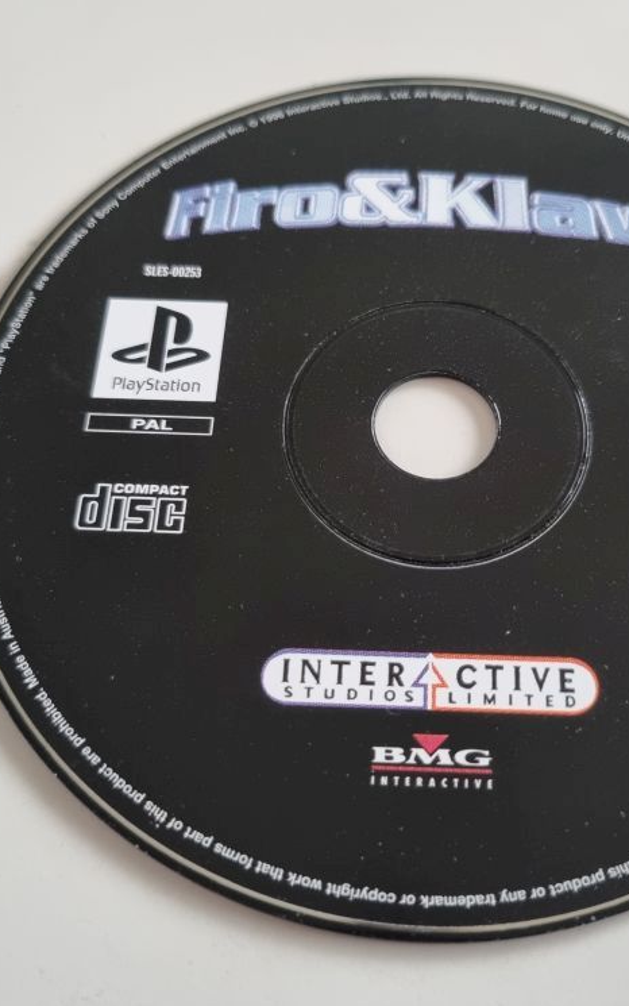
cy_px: 502
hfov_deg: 34.3
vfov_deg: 52.7
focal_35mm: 37
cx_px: 395
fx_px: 1014
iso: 640
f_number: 1.8
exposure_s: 1/25
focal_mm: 5.4
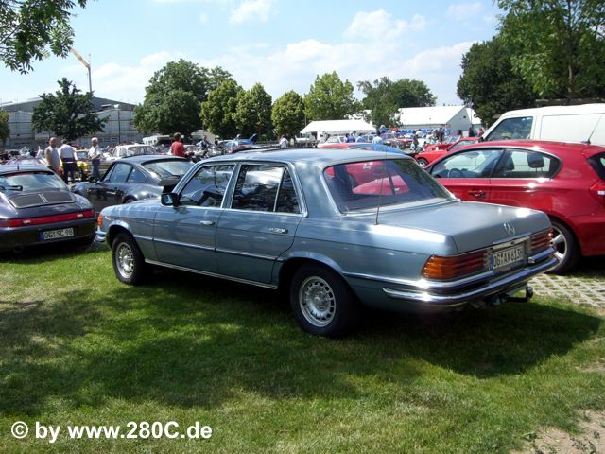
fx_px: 664
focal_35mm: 38
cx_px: 302
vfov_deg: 37.7
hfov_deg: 49.0
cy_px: 227
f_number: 4.3
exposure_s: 1/500
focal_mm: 6.2
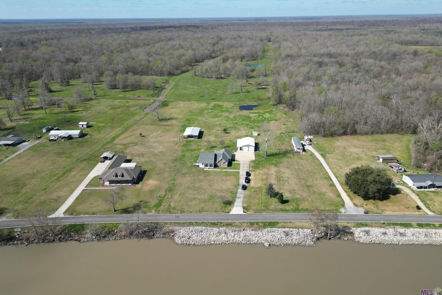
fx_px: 307
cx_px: 221
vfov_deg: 51.2
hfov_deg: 71.5
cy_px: 132
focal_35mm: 25
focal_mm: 6.72
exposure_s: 1/2000
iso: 100
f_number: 1.7
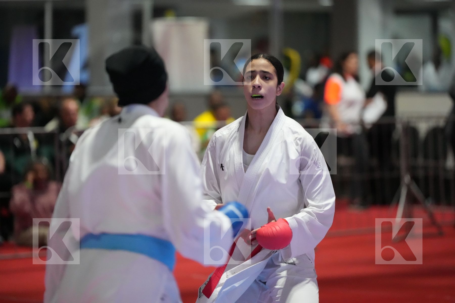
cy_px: 152
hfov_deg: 11.4
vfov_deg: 7.6
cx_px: 228
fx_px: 2275
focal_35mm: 180
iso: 10000
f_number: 2.8
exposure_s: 1/800
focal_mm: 180
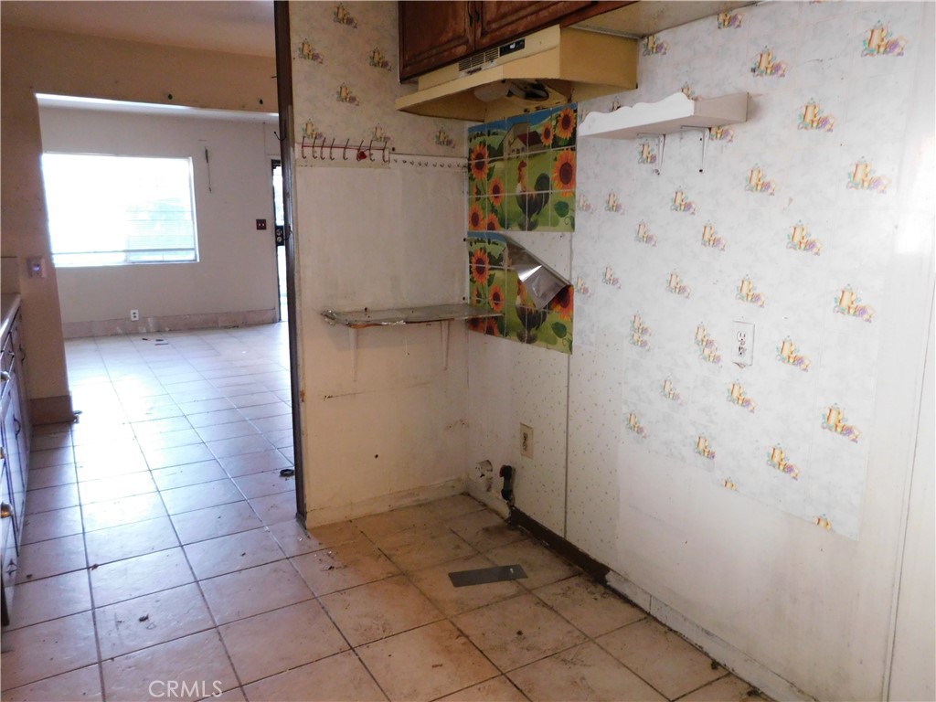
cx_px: 468
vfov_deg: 54.9
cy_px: 351
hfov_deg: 69.4
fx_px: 676
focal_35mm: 25
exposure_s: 1/8
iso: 450
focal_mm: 4.5
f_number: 3.1
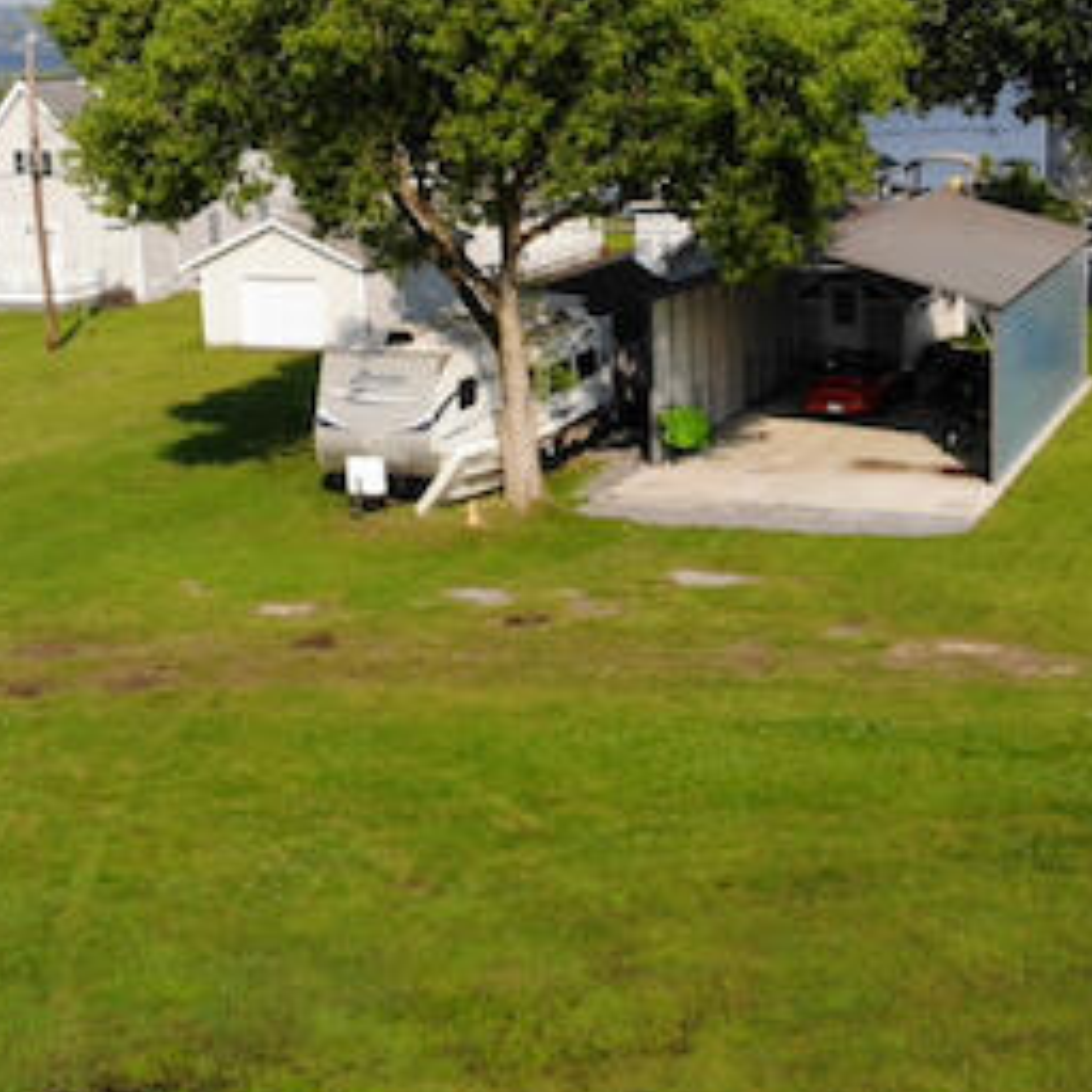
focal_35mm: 53
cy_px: 405
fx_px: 1892
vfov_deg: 32.0
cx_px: 555
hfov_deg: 32.2
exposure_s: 1/838
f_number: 2.8
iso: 100
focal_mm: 4.5
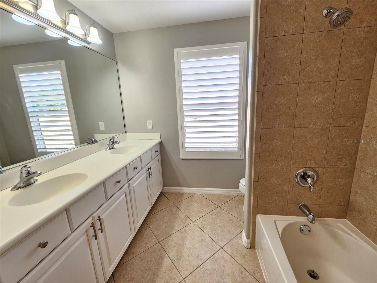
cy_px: 142
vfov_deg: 89.9
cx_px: 188
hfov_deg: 106.2
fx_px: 142
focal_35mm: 13
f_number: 2.2
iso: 125
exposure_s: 1/60
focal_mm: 2.2
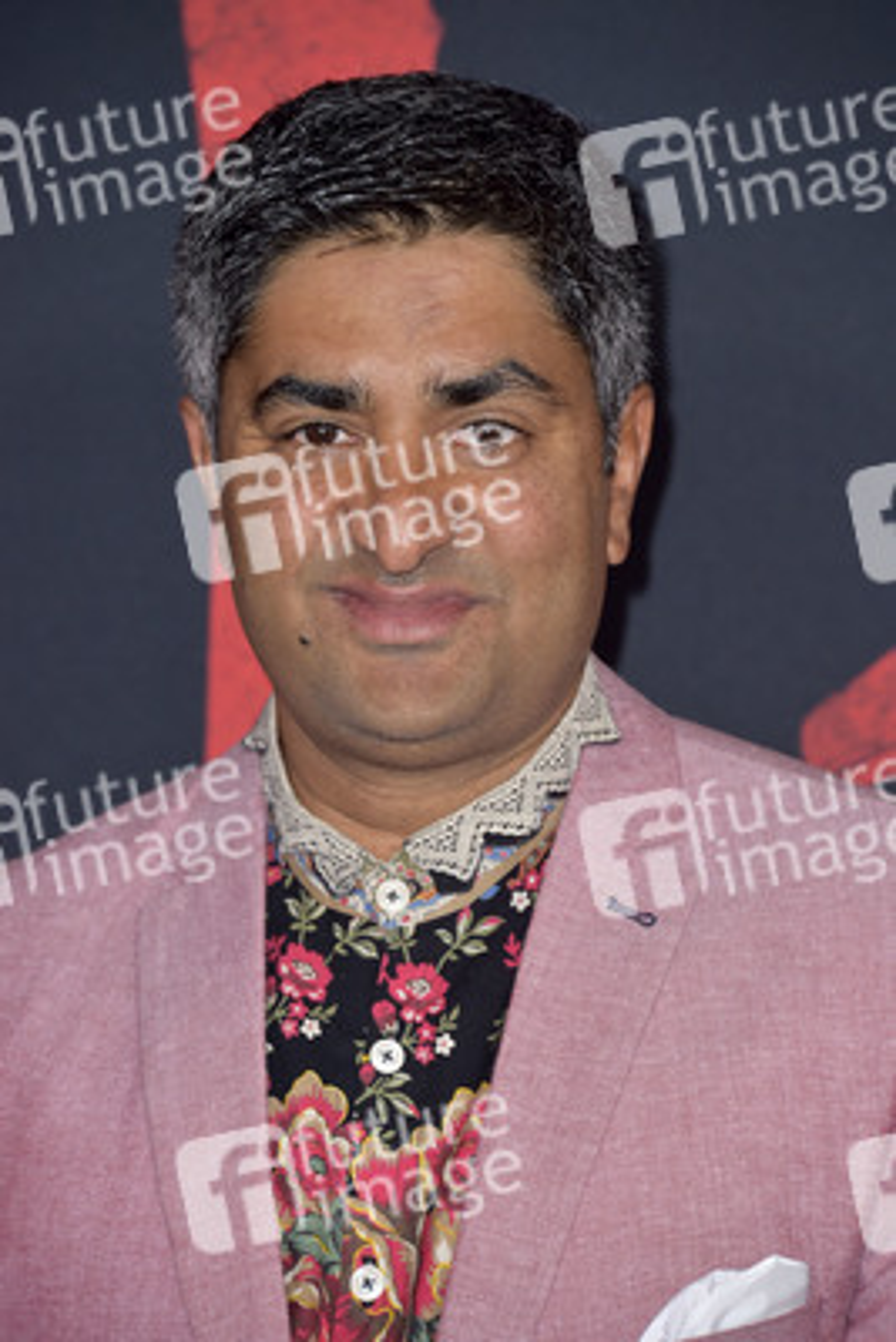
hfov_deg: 5.5
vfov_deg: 8.2
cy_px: 671
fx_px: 9325
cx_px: 448
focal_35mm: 250
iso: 400
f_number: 7.1
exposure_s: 1/250
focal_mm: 250
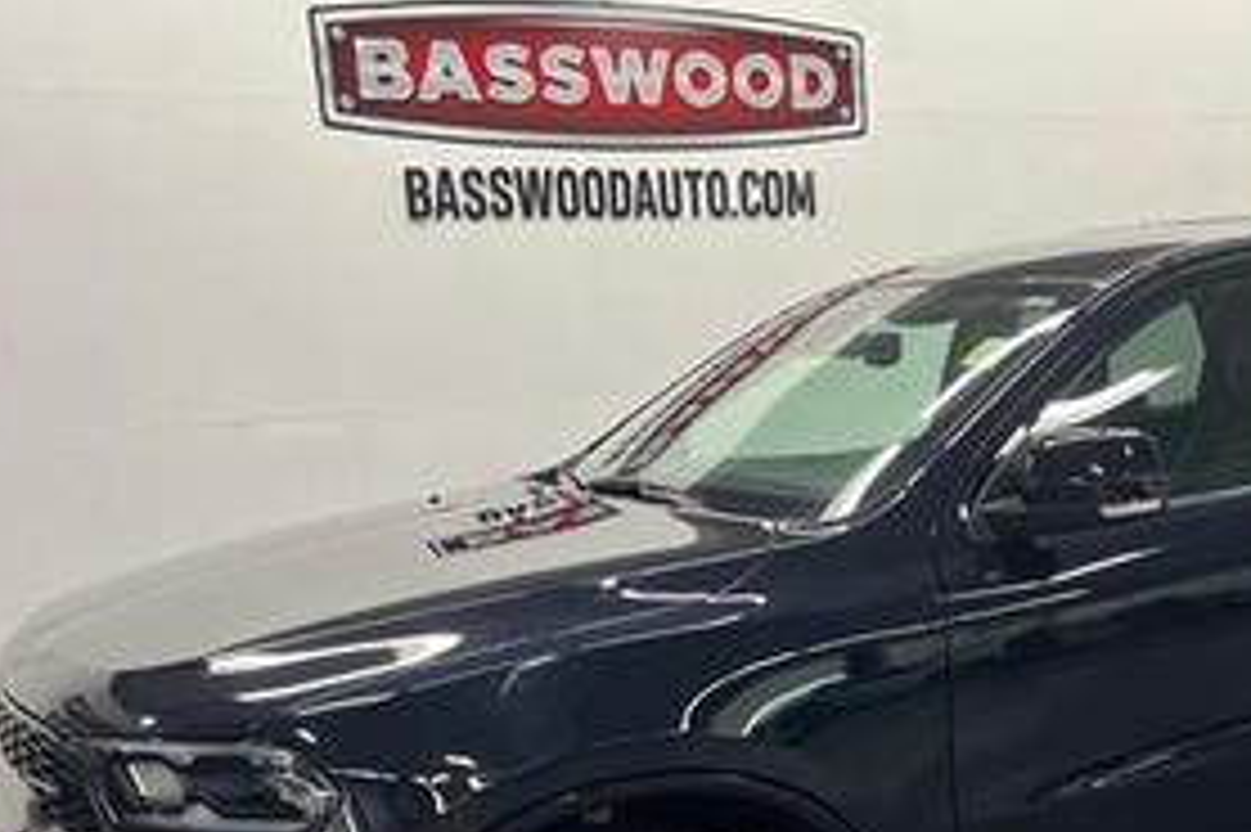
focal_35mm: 49
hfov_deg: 39.3
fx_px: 1702
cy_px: 738
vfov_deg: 26.6
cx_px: 936
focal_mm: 5.7
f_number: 1.5
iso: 125
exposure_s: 1/60
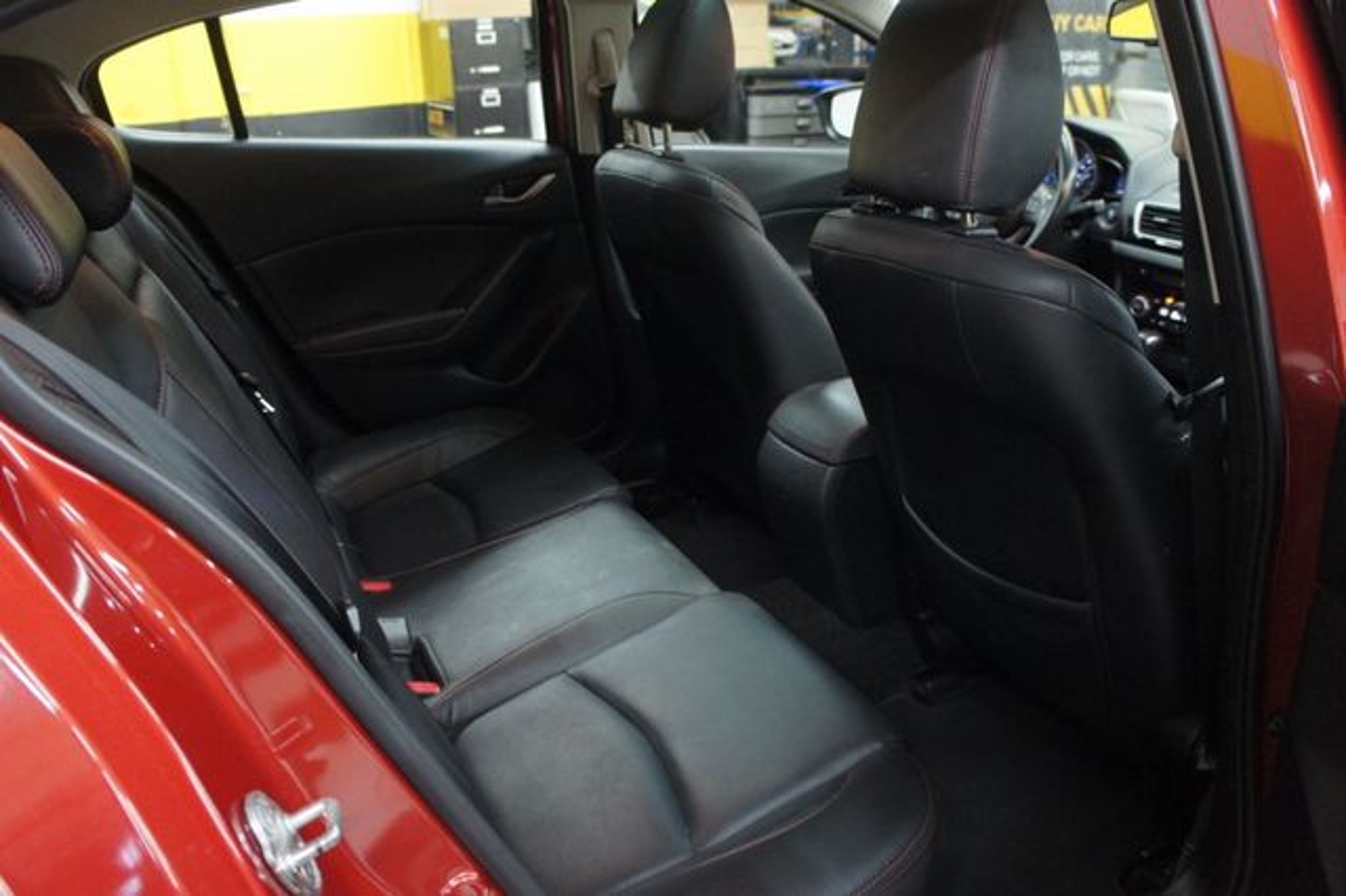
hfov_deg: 67.4
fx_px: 1009
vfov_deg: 47.9
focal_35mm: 27
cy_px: 448
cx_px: 673
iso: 1600
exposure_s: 1/30
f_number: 3.5
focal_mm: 18
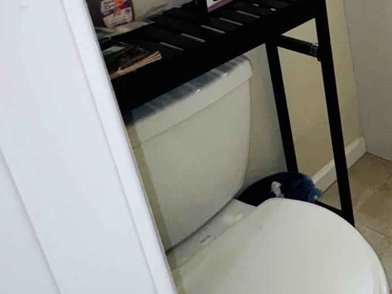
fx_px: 476
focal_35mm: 42
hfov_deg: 31.6
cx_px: 535
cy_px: -55
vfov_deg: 29.7
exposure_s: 1/120
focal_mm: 2.22
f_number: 2.2
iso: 125
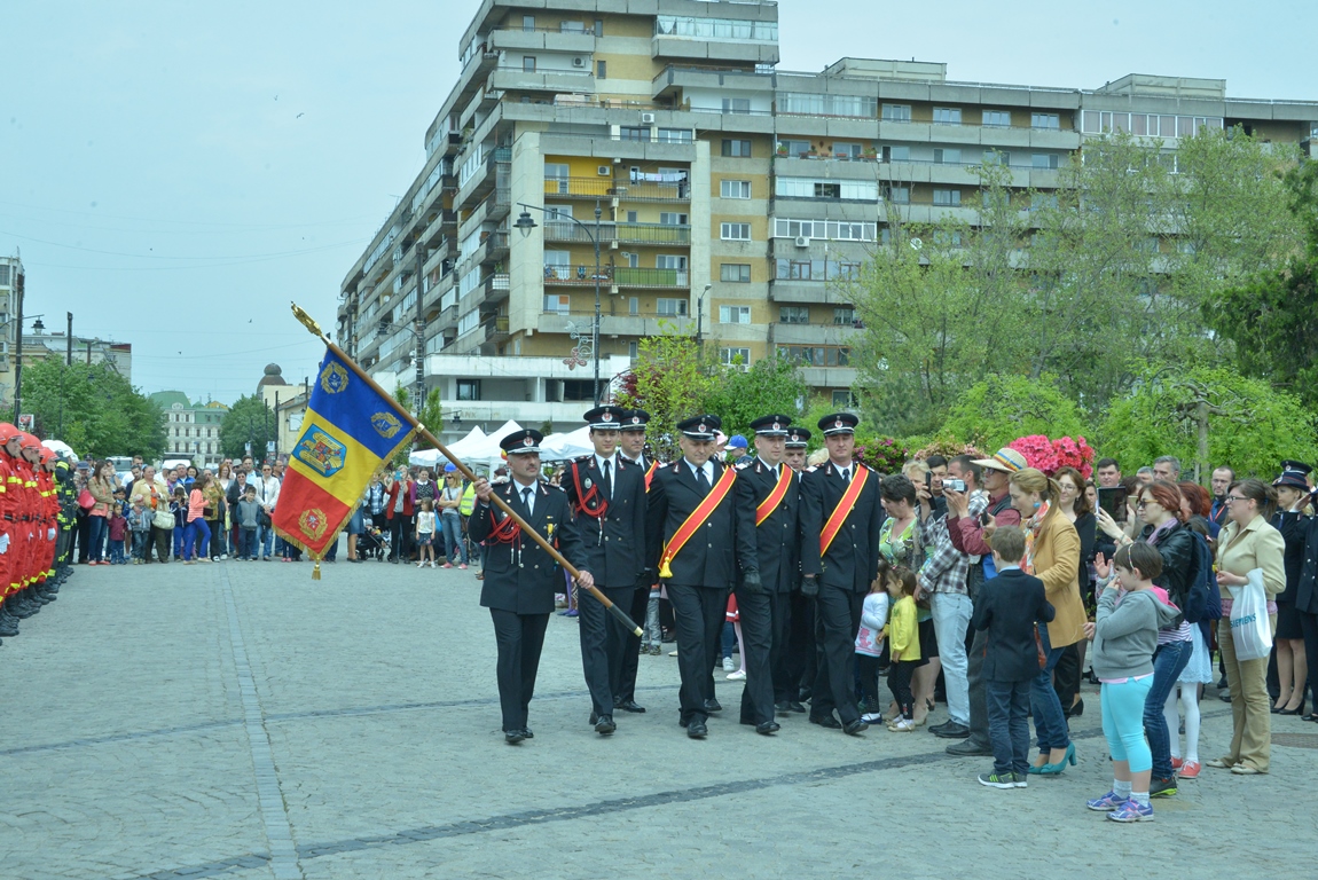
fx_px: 1905
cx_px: 659
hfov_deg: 38.2
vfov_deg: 26.0
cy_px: 440
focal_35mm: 52
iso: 2000
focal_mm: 52
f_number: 14
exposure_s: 1/800
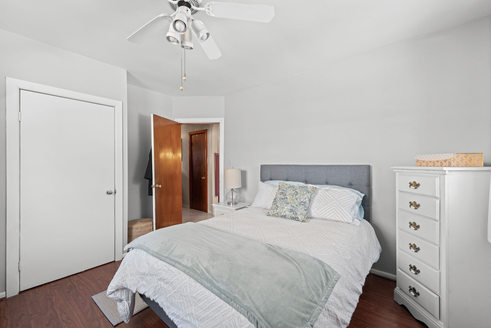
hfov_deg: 104.3
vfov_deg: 81.2
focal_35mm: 14
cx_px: 246
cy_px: 164
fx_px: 191
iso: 800
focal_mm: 14
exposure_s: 1/10
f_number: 8
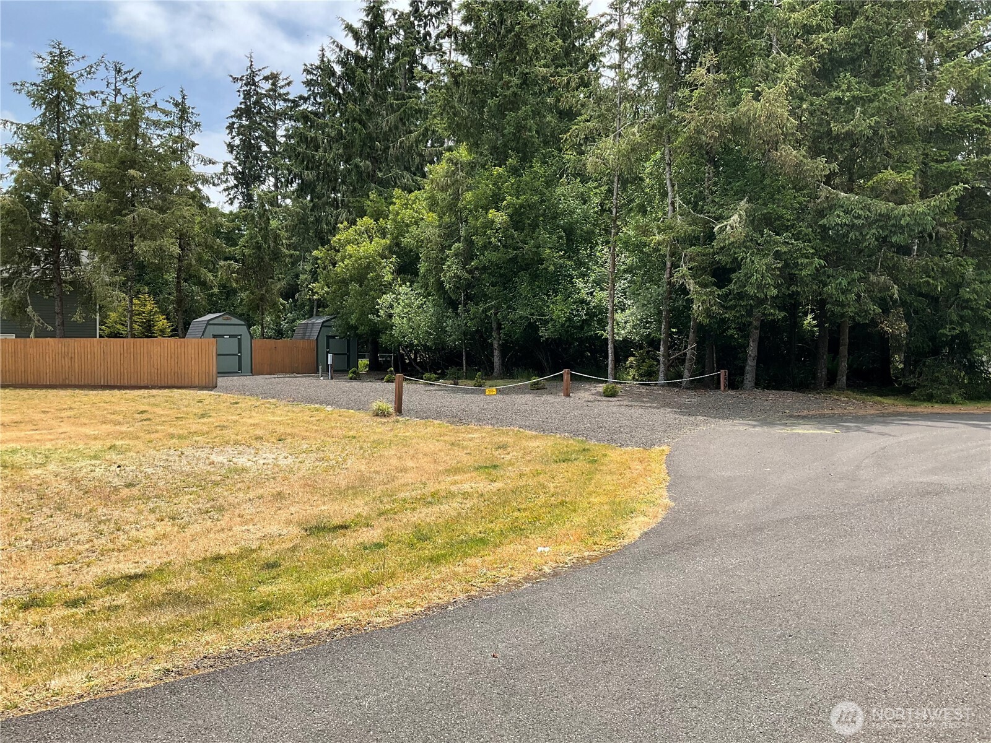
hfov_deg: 61.7
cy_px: 372
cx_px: 496
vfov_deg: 48.2
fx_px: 830
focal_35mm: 29
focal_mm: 3
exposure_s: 1/1412
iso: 25
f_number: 1.8
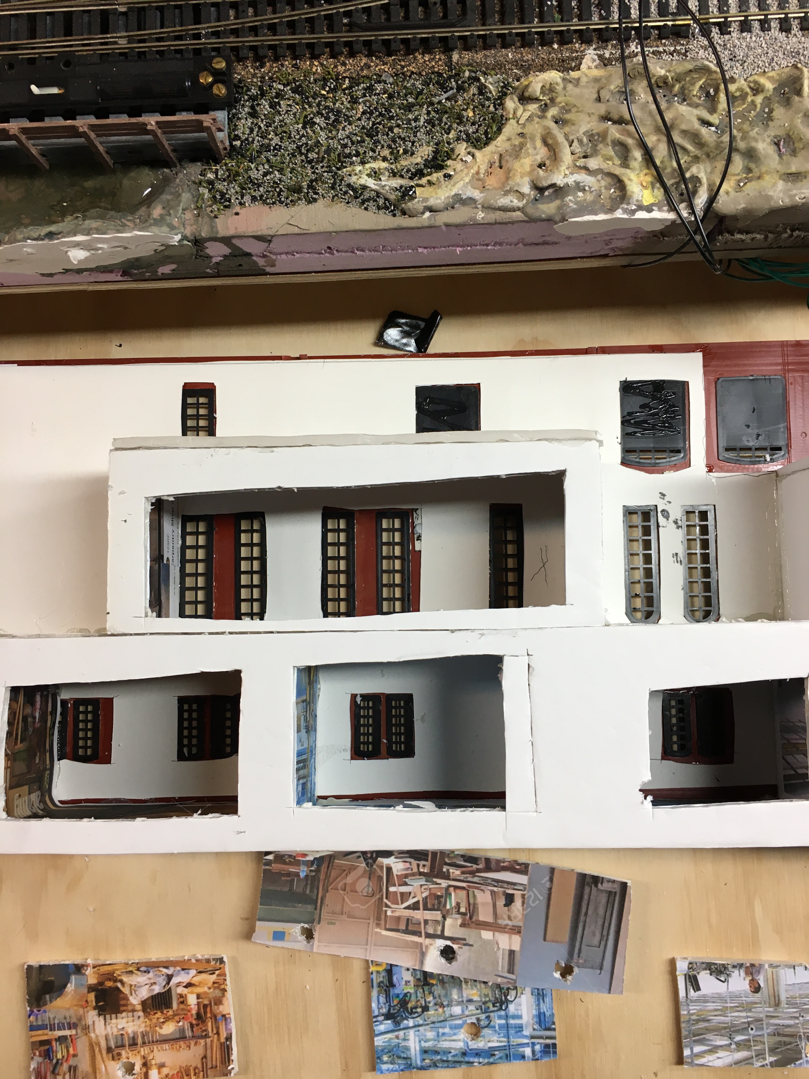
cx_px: 404
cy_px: 540
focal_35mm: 29
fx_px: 904
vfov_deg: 61.7
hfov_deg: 48.2
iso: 50
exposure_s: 1/30
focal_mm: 4.15
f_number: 2.2
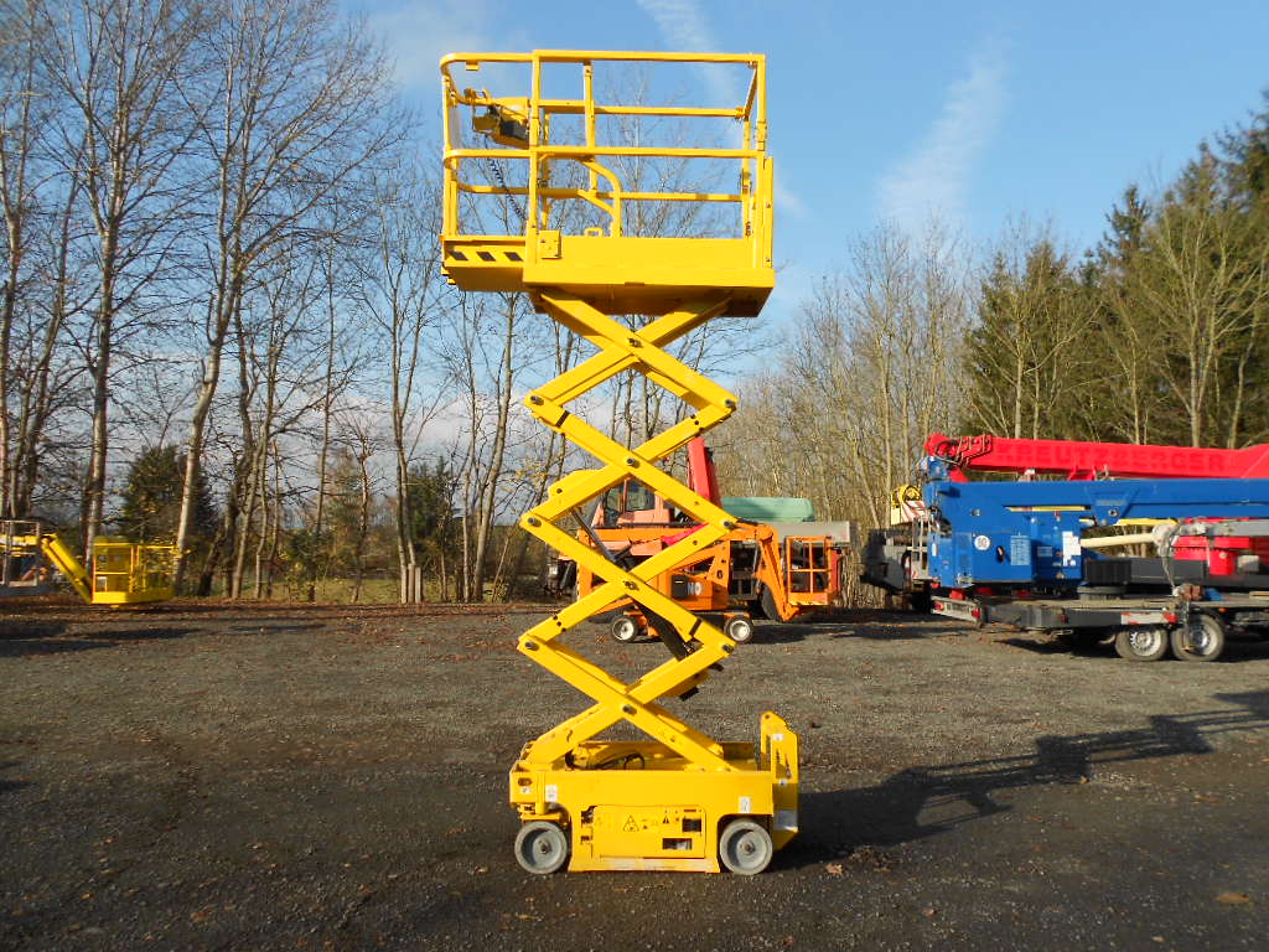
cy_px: 476
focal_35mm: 26
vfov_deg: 53.1
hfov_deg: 67.3
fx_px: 953
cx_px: 634
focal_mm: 4.6
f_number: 3.2
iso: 80
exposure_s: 1/800
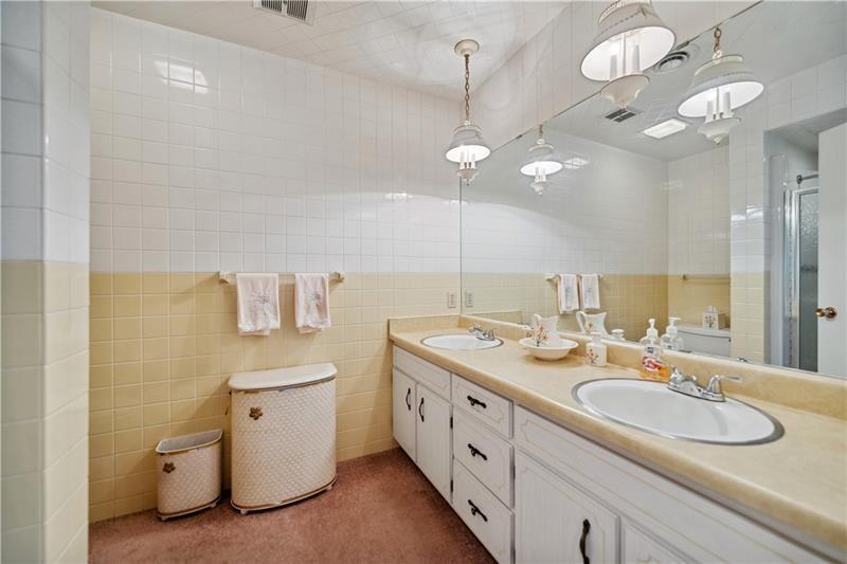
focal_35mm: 14
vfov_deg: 81.2
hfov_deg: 104.3
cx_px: 424
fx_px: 329
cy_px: 282
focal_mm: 14
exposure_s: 1/40
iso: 100
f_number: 3.2
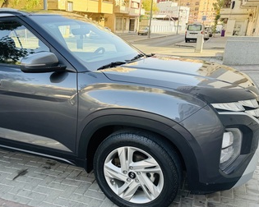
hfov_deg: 51.9
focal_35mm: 34
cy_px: 124
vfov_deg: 43.2
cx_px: 88
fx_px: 261
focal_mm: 6.76
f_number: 1.78
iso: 80
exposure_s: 1/412
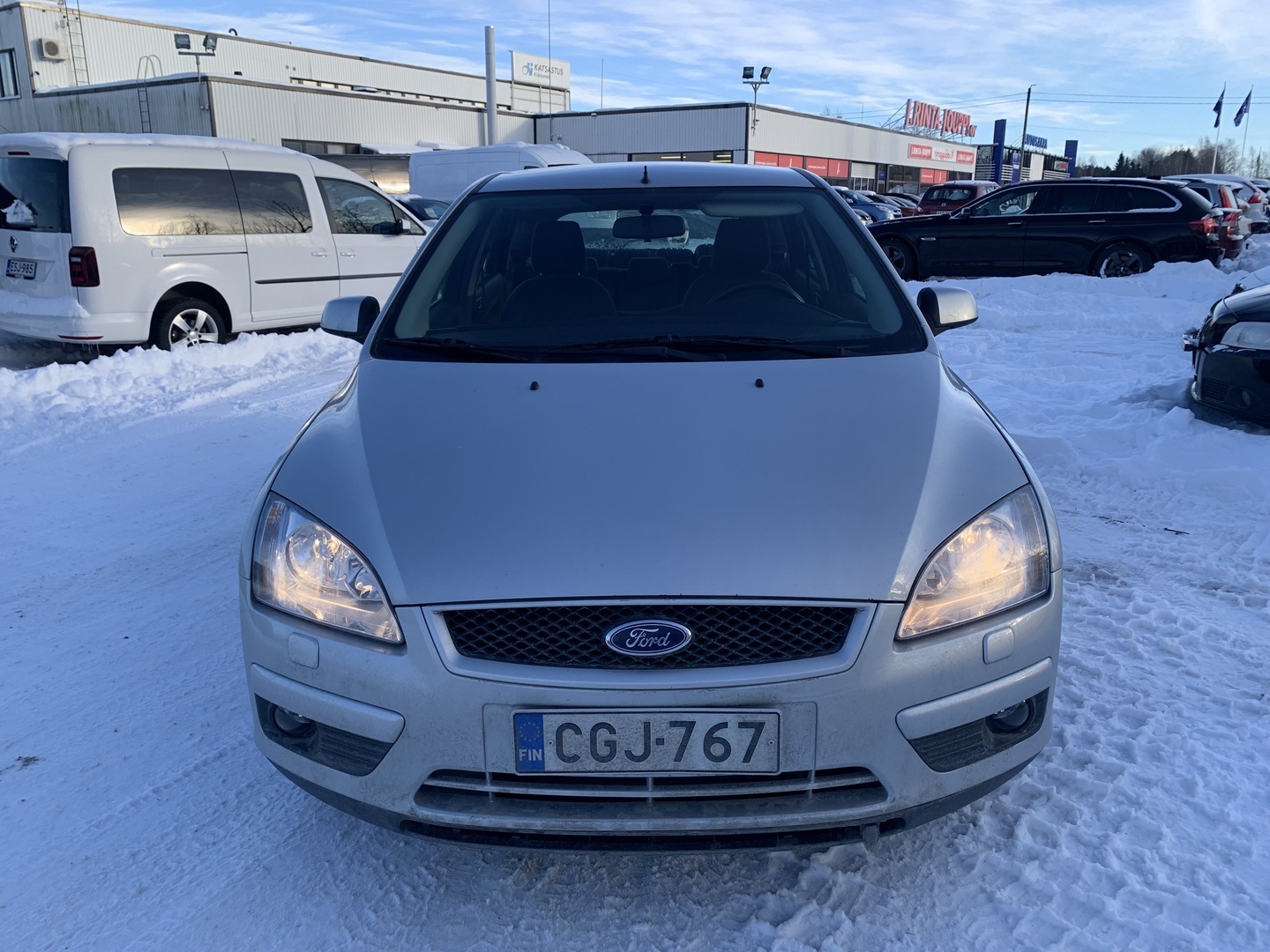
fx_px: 954
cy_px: 476
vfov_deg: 53.1
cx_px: 635
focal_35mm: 26
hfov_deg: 67.3
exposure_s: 1/945
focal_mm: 4.25
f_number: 1.8
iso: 25
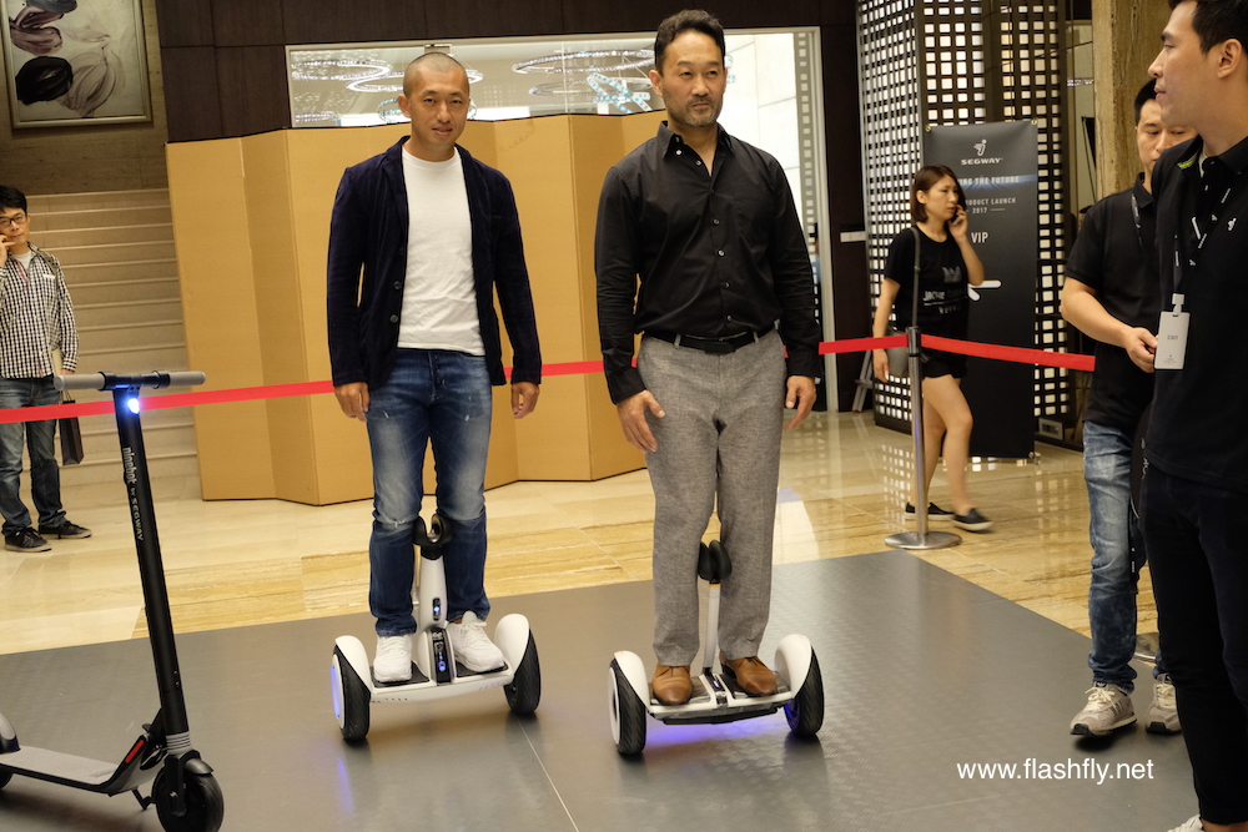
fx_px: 1525
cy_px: 416
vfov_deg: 30.5
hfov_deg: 44.5
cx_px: 624
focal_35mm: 44
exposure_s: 1/60
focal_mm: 29.5
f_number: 4.7
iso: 2500
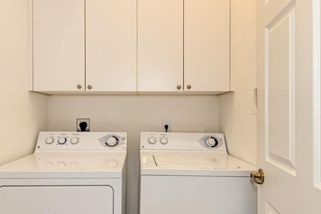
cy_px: 111
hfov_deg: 71.4
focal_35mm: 25
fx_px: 223
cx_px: 146
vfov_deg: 51.3
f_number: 5.6
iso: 200
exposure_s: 1/50
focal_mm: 15
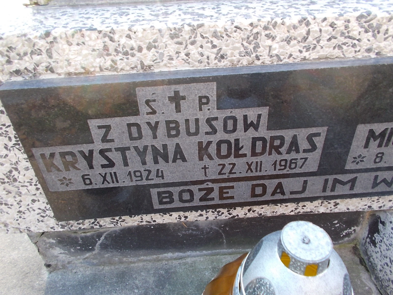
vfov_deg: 53.1
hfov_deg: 67.3
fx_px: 295
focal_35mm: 26
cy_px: 148
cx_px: 196
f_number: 3.2
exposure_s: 1/25
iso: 125
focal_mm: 4.6
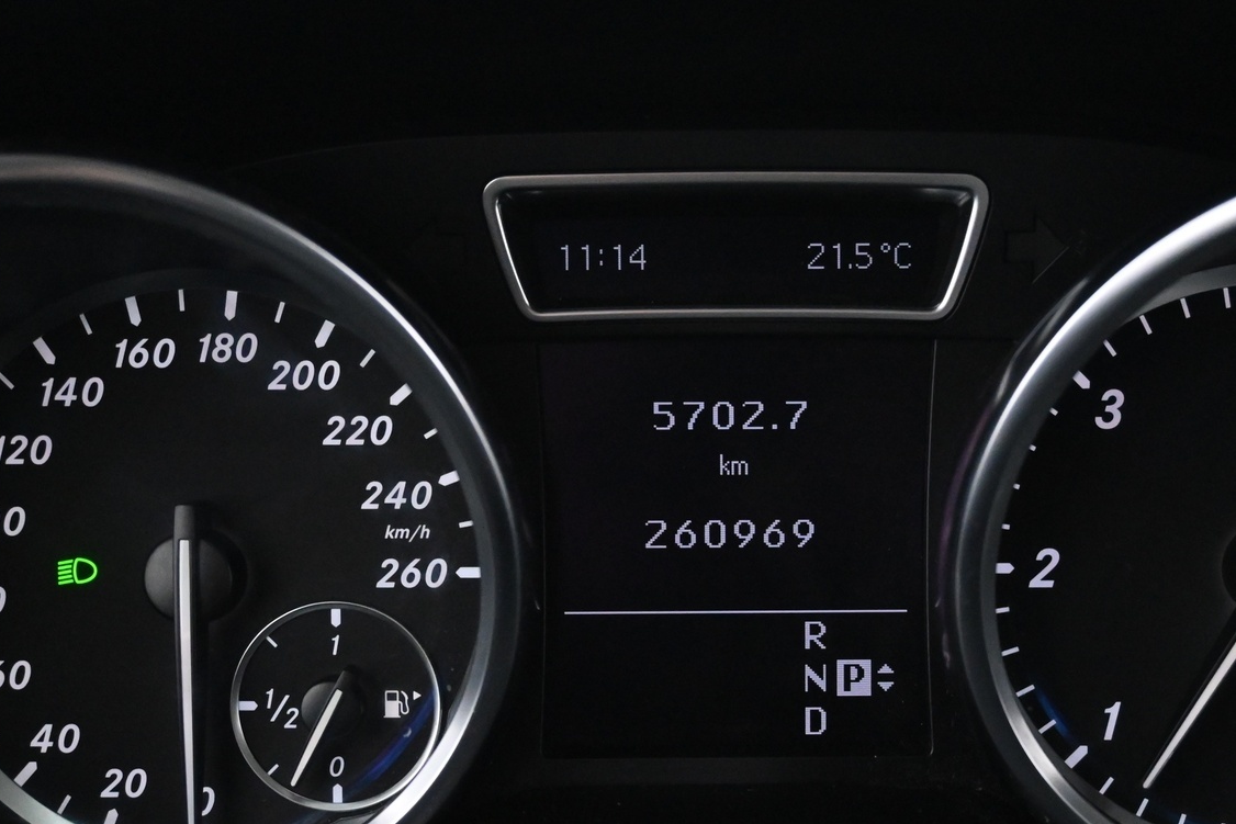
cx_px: 715
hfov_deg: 33.7
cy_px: 540
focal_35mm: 59
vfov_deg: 22.8
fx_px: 2038
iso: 5000
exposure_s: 1/40
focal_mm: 27.5
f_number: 4.5
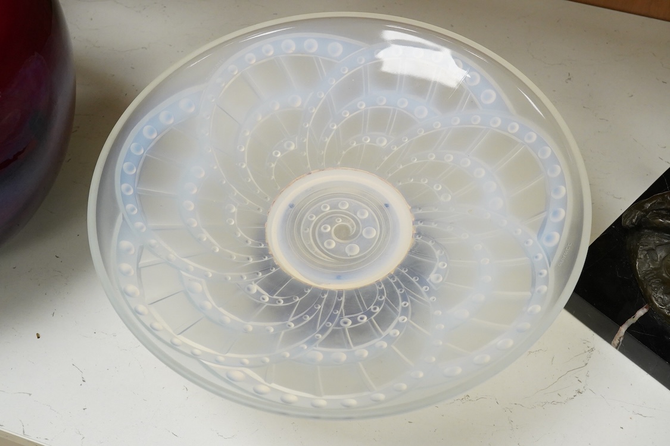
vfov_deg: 29.9
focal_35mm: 45
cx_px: 335
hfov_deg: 43.6
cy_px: 223
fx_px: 837
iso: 3200
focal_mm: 30
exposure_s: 1/200
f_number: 11
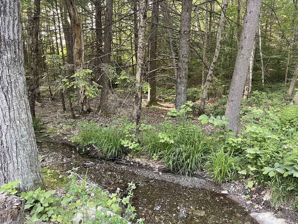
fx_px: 215
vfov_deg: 54.9
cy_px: 112
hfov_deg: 69.4
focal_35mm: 25
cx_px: 149
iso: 125
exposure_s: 1/60
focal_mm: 5.1
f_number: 1.6
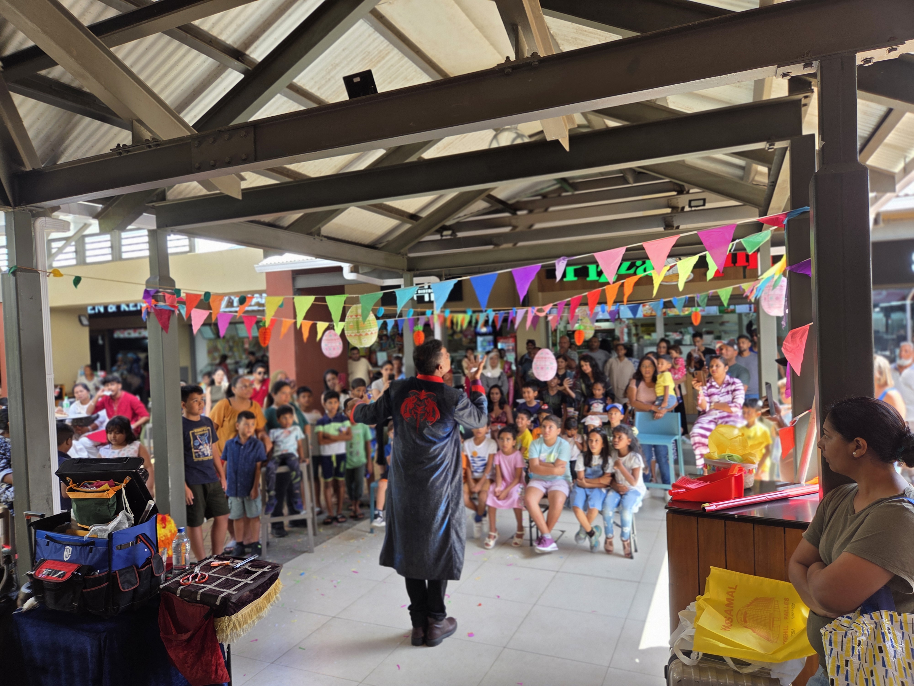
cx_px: 457
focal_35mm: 23
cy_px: 343
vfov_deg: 58.9
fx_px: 607
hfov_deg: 73.9
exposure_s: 1/100
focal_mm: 5.4
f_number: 1.8
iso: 32
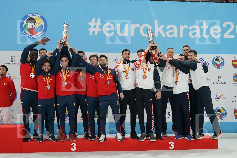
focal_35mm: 45
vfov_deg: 29.9
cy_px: 79
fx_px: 296
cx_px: 118
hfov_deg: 43.6
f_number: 2.8
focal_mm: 30
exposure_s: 1/250
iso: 1250
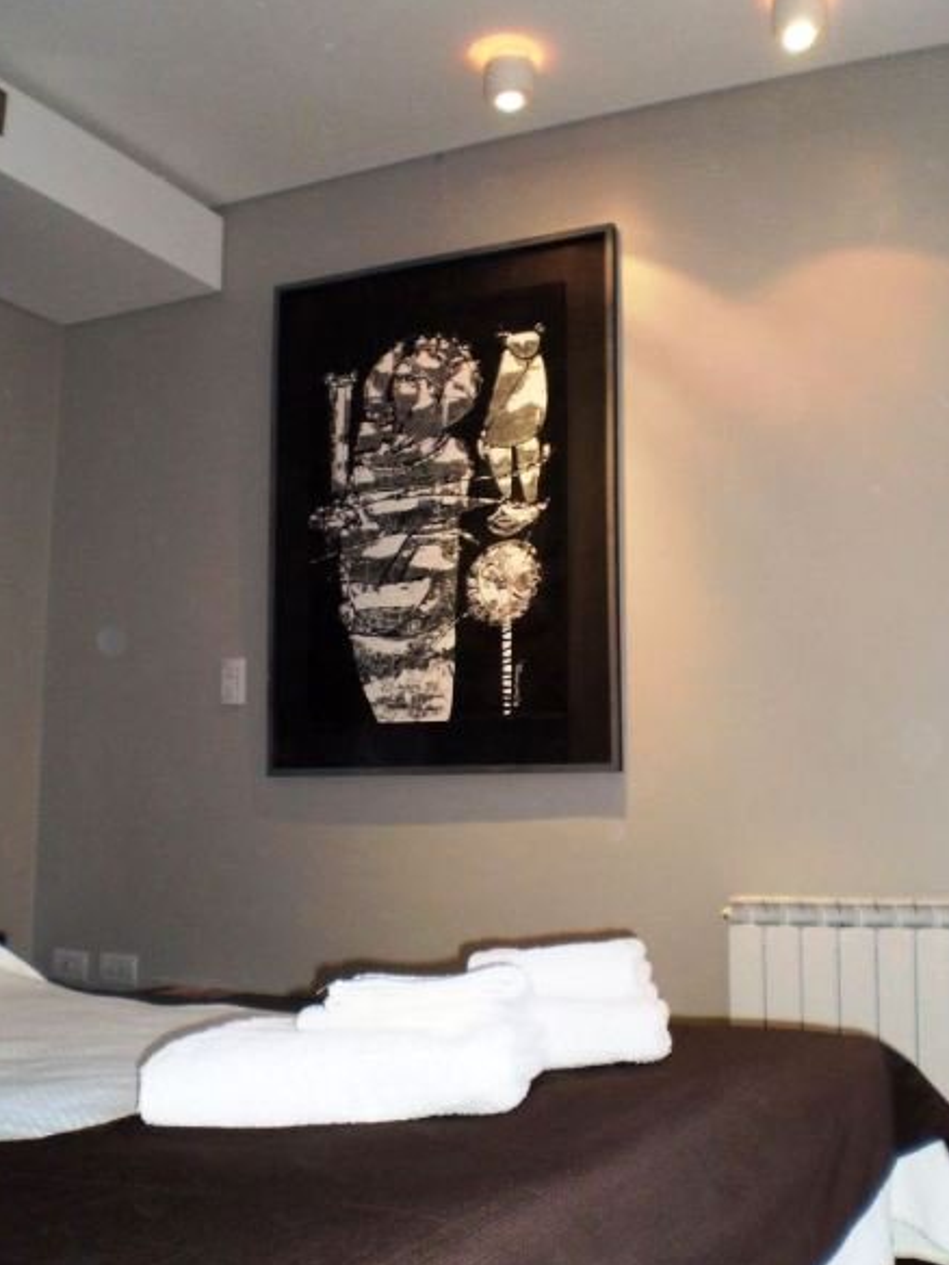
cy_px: 641
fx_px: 1352
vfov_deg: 50.1
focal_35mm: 37
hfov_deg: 38.7
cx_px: 466
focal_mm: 6.3
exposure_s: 1/30
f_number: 3.1
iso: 125
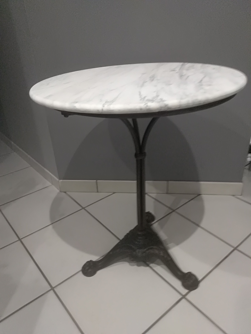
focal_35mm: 26
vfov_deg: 67.3
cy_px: 167
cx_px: 126
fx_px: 251
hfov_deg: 53.1
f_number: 2
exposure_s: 1/25
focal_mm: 3.54
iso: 790
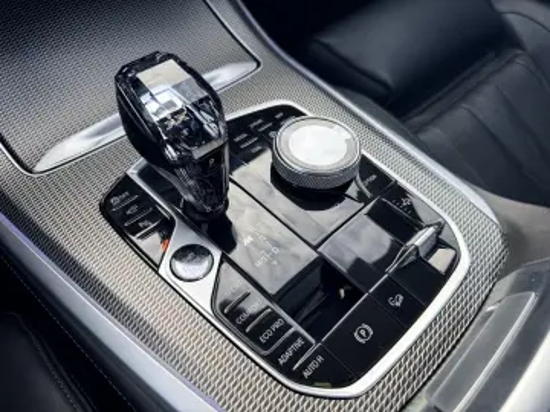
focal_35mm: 24
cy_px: 206
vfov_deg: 56.8
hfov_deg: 71.6
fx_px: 381
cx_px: 275
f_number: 1.78
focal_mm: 6.76
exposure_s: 1/377
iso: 80
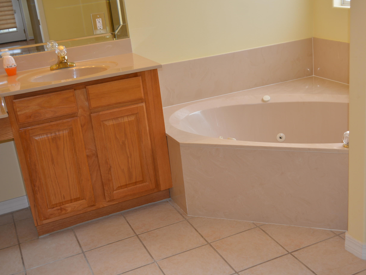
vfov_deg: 31.5
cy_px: 136
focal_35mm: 46
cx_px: 209
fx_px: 486
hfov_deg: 41.1
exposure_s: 1/60
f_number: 4.2
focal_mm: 26
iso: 100
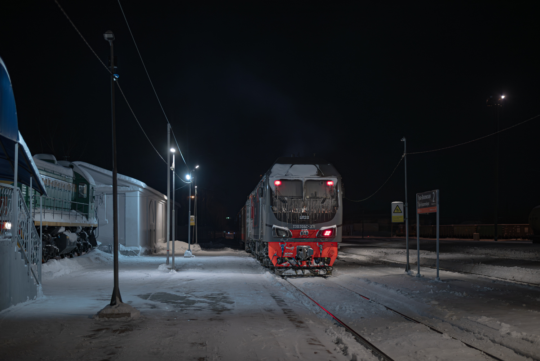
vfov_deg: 27.0
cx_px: 270
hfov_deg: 39.6
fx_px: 750
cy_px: 180
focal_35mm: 50
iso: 640
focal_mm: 50
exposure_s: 1/250
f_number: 1.8
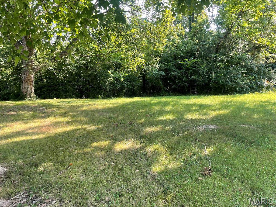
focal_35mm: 26
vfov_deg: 53.1
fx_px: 207
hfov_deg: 67.3
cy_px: 104
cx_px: 138
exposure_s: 1/192
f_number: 1.6
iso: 32
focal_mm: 4.2
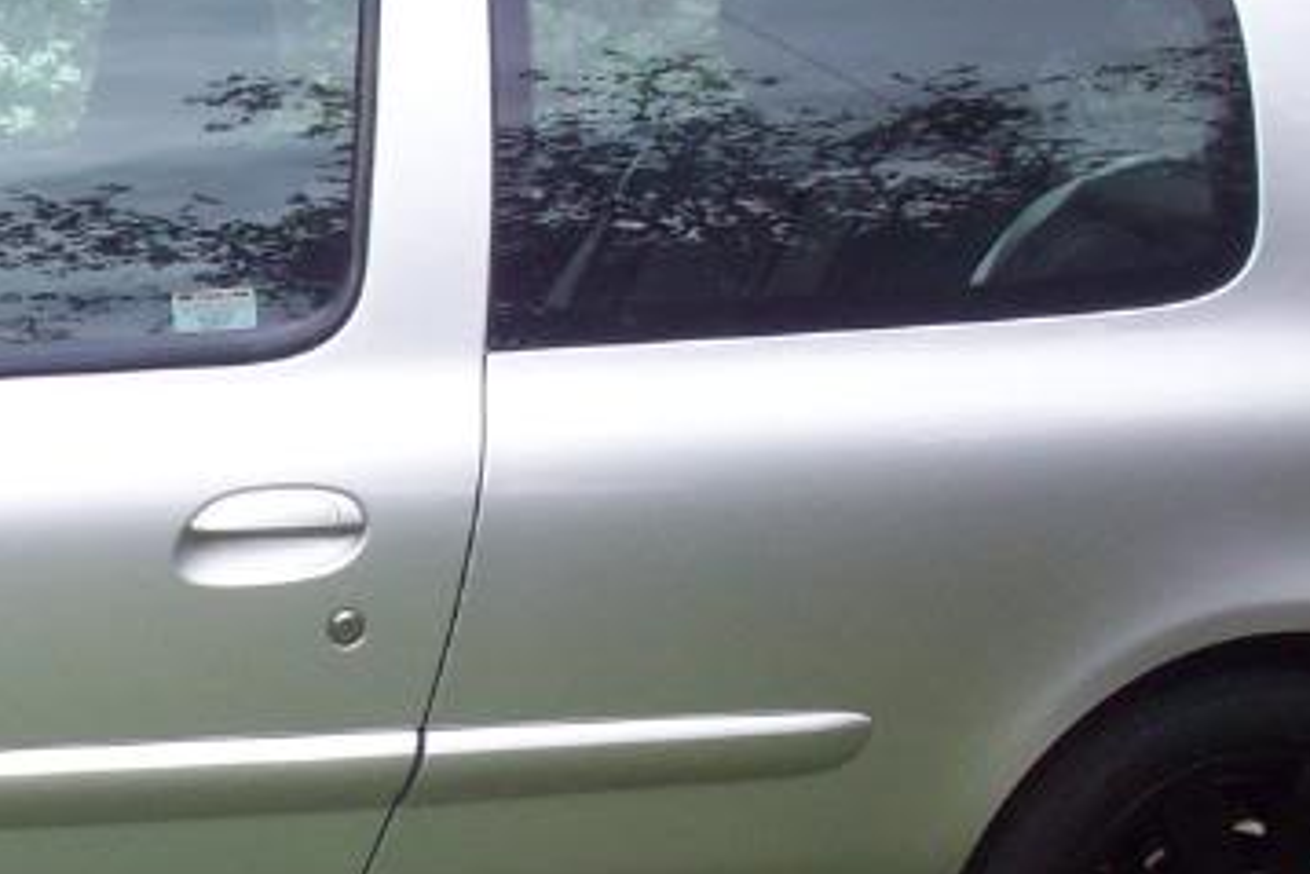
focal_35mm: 110
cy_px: 677
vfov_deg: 12.4
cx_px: -124
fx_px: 4004
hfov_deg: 17.9
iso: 80
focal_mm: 6.2
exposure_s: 1/454
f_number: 2.8
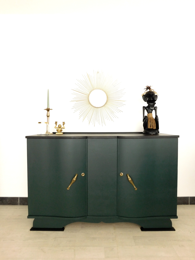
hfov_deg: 58.9
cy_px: 130
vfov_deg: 73.9
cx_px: 98
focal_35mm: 23
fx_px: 173
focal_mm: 4
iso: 125
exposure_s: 1/15
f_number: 3
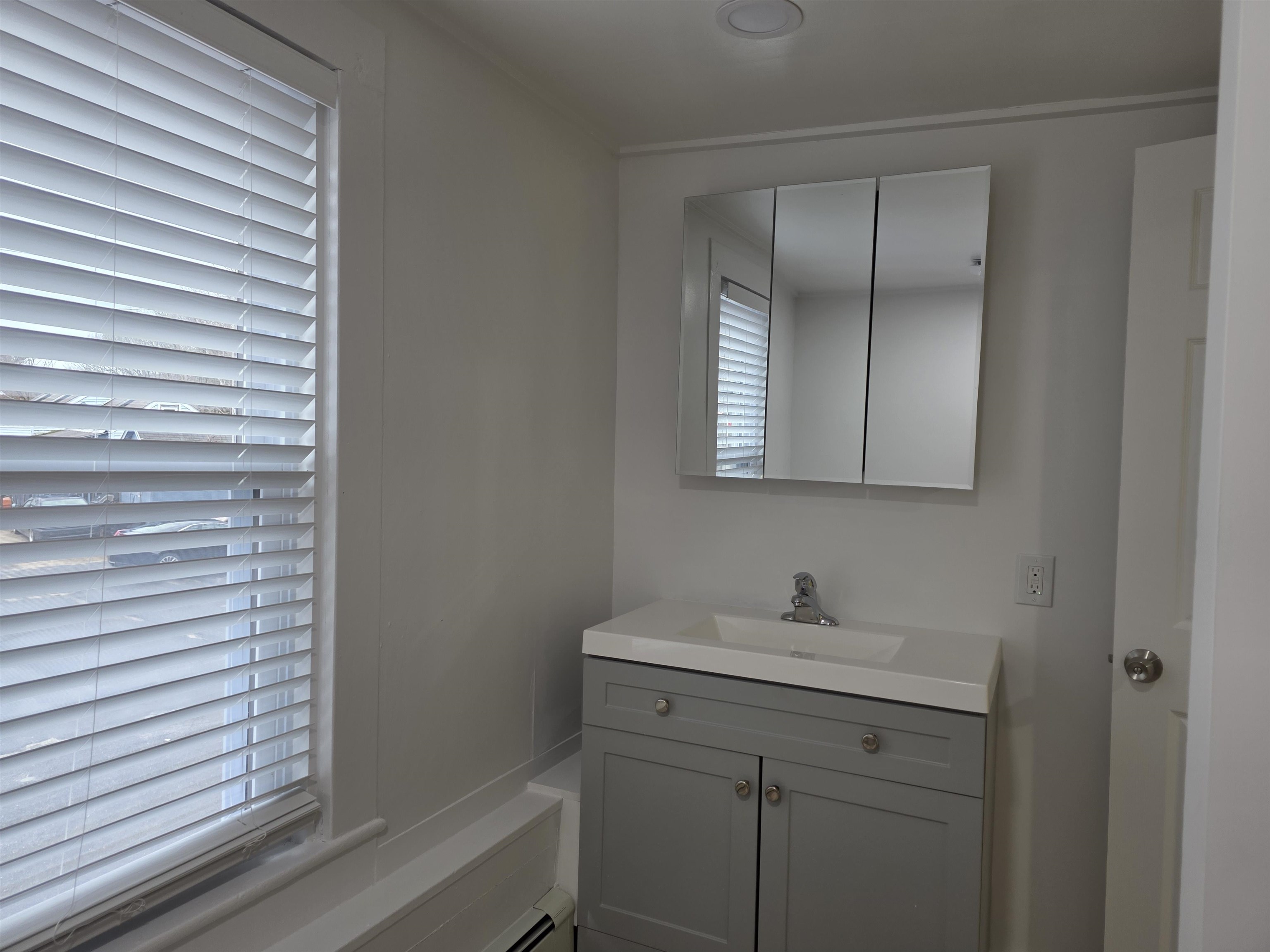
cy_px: 476
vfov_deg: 58.9
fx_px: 844
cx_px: 635
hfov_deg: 73.9
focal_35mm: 23
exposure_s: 1/120
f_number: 1.7
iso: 100
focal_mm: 6.3
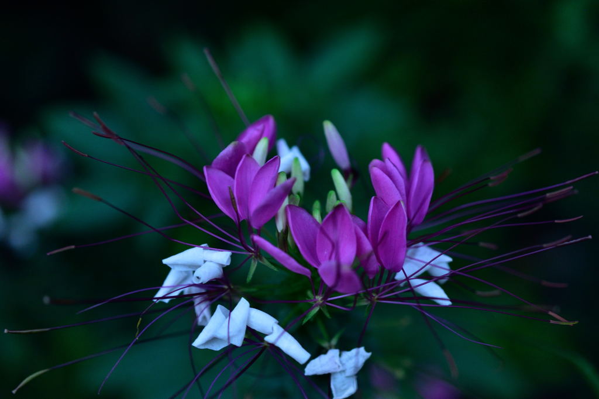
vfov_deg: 22.6
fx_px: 998
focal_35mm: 60
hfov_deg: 33.4
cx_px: 300
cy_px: 200
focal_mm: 40
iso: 400
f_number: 3
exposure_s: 1/320
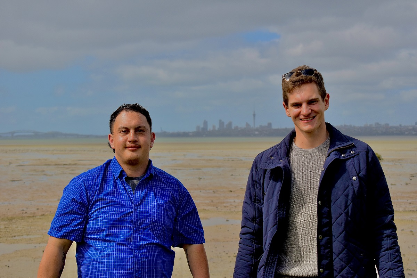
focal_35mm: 72
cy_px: 139
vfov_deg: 18.9
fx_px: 834
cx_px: 208
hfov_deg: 28.1
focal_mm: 48
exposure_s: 1/1600
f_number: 7.1
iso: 400
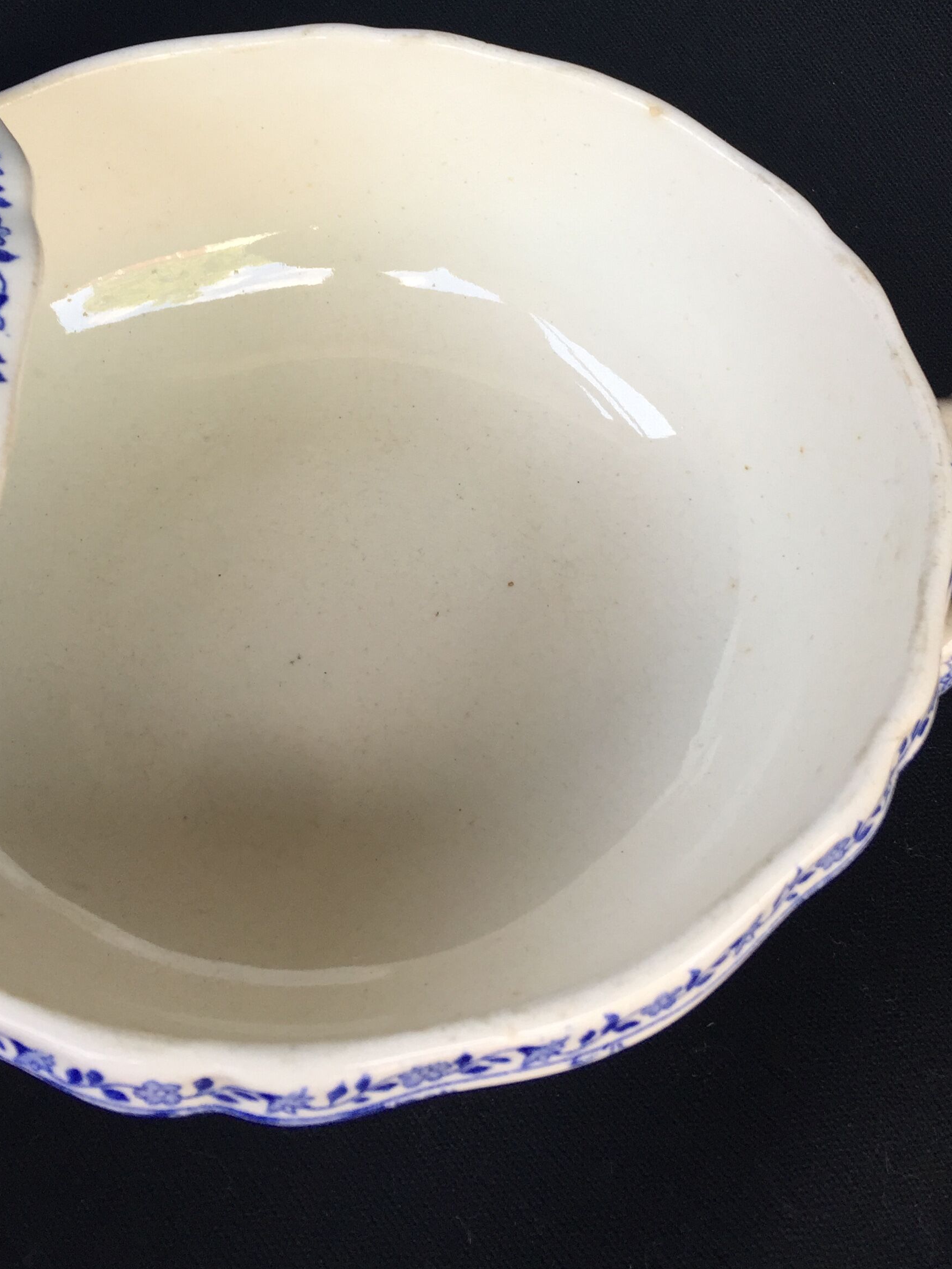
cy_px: 385
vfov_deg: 44.8
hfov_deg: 35.1
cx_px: 468
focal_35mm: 41
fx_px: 1503
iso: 50
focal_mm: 4.15
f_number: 2.2
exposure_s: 1/100
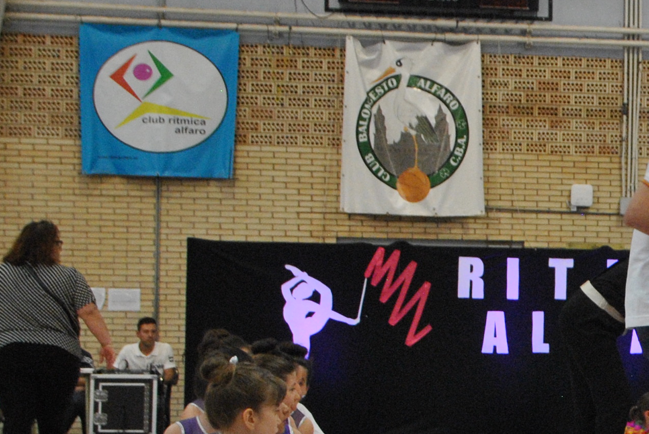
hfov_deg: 17.0
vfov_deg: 12.0
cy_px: 316
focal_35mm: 115
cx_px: 801
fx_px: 2067
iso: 800
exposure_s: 1/125
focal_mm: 25
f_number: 5.6
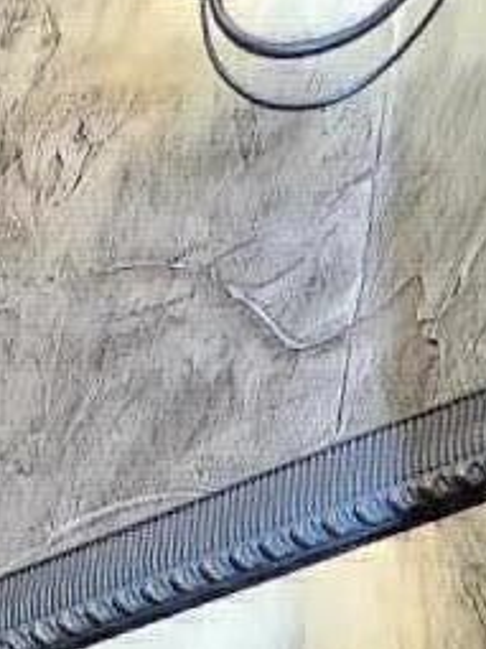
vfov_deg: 11.3
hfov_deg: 13.7
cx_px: -219
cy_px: 1947
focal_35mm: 102
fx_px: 1911
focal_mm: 2.2
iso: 1000
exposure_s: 1/24
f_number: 2.2
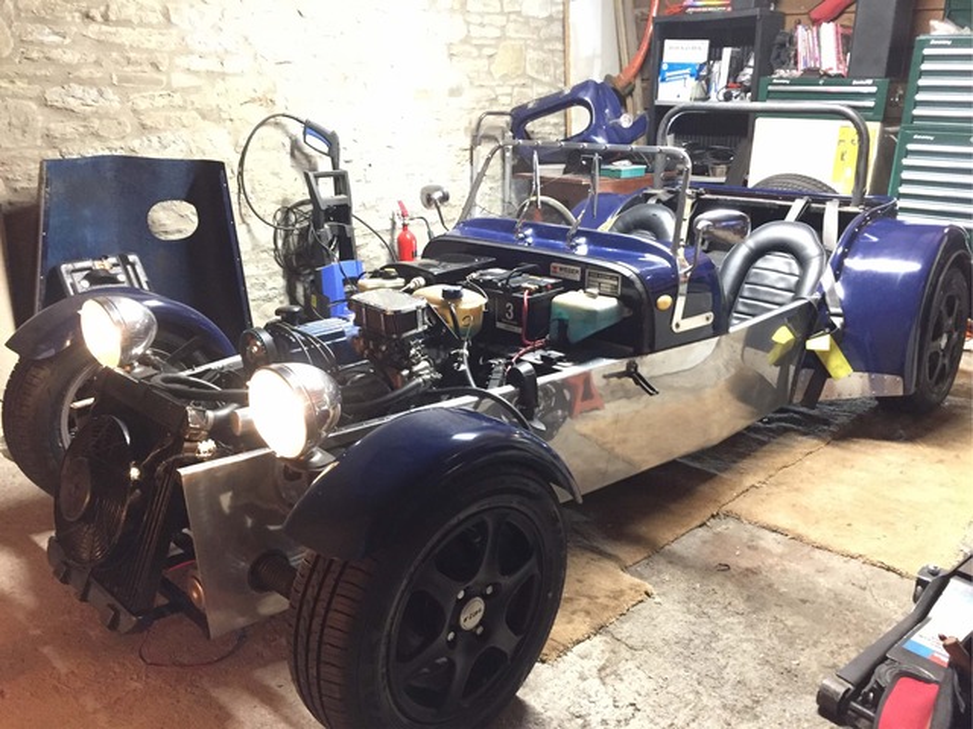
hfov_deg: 61.7
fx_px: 815
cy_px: 364
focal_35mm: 29
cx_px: 486
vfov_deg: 48.2
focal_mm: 4.15
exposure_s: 1/17
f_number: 2.2
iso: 640
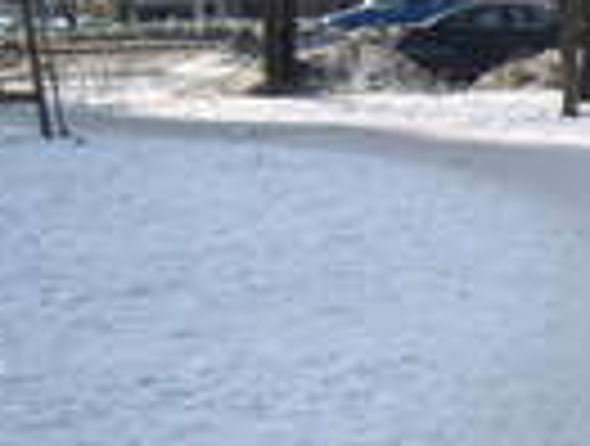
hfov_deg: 15.3
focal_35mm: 120
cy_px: 270
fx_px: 2051
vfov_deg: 12.4
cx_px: 838
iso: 80
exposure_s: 1/180
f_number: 7.1
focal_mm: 7.4
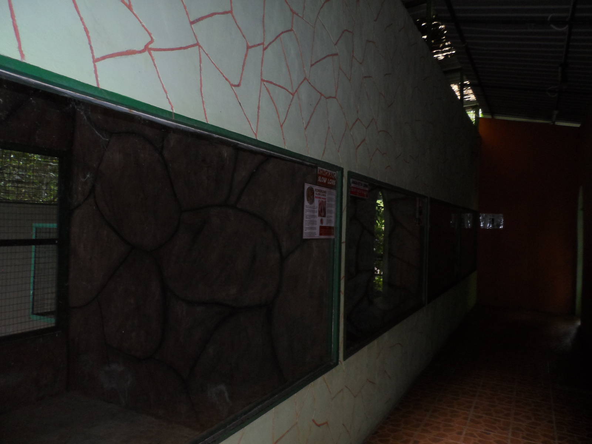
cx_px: 296
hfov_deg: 71.6
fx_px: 410
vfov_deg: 56.8
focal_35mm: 24
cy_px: 222
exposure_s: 1/10
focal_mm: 4
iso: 400
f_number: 3.2
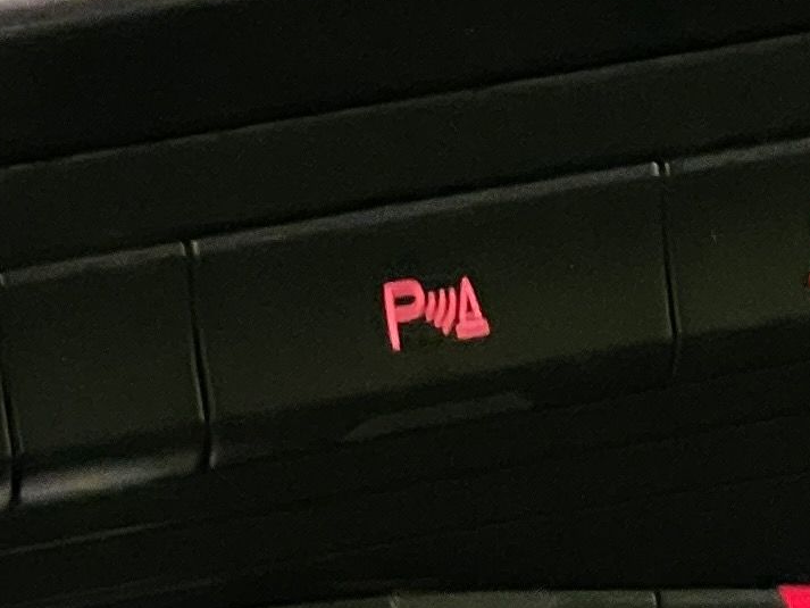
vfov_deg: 5.0
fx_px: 6881
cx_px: 27
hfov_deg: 6.7
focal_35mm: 294
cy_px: -126
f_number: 2
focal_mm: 6
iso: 640
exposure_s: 1/50
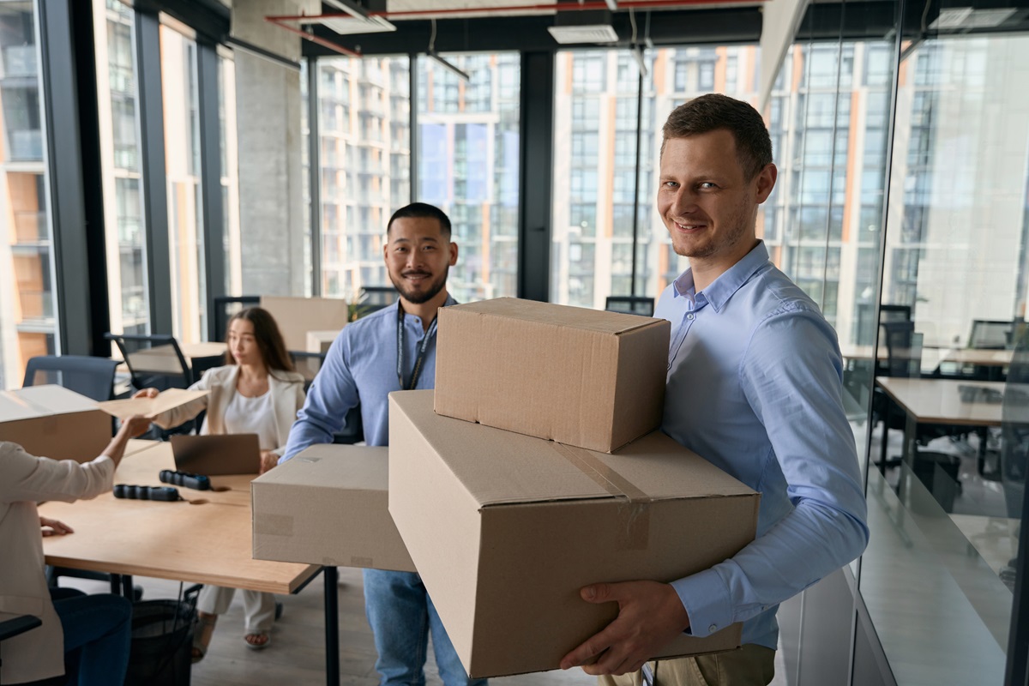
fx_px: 835
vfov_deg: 44.7
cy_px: 343
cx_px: 514
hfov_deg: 63.3
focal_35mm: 29
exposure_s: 1/250
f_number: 3.2
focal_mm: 29.2
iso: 400
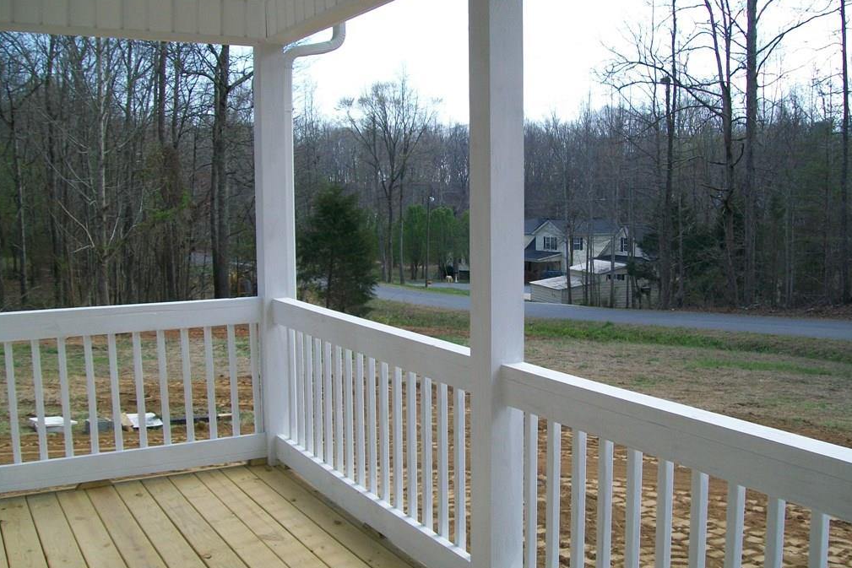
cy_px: 277
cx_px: 426
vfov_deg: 35.1
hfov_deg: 50.7
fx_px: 899
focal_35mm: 38
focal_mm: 6
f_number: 2.7
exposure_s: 1/500
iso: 64
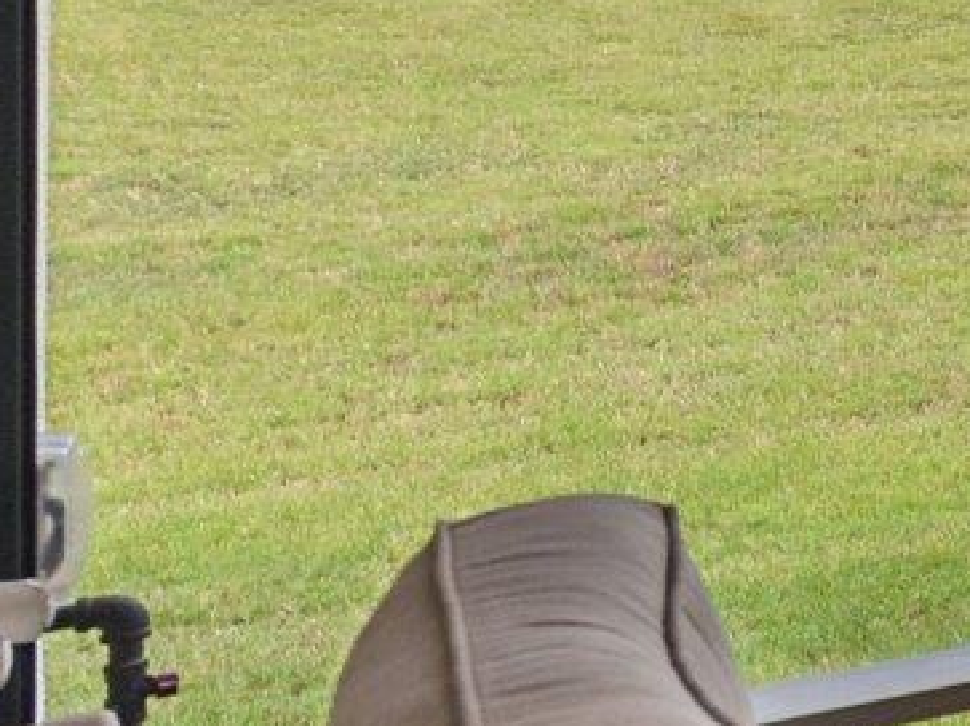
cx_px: 2731
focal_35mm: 76
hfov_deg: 12.5
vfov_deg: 18.1
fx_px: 2129
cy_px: -208
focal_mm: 14
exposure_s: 1/160
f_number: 8
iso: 400
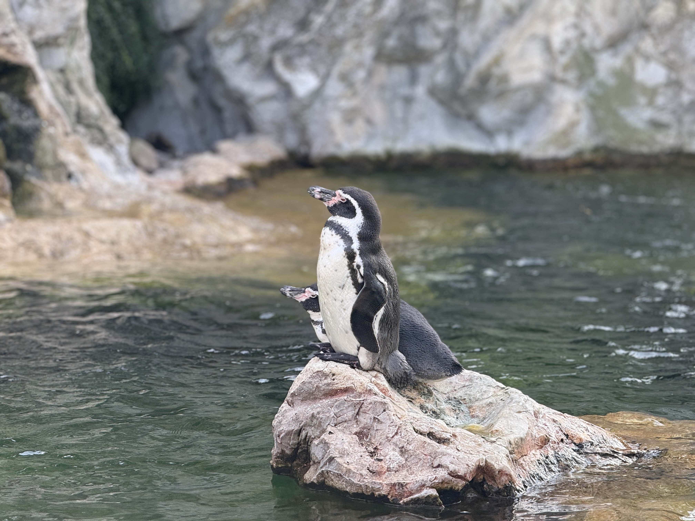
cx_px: 348
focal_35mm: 120
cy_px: 260
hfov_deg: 16.4
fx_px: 2409
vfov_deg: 12.3
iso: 50
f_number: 2.8
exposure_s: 1/160
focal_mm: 15.66
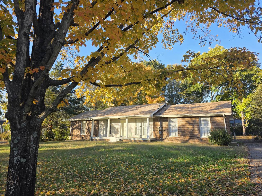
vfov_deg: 58.9
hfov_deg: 73.9
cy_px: 98
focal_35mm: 23
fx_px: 174
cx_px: 131
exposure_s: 1/1418
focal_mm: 6.3
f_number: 1.7
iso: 80
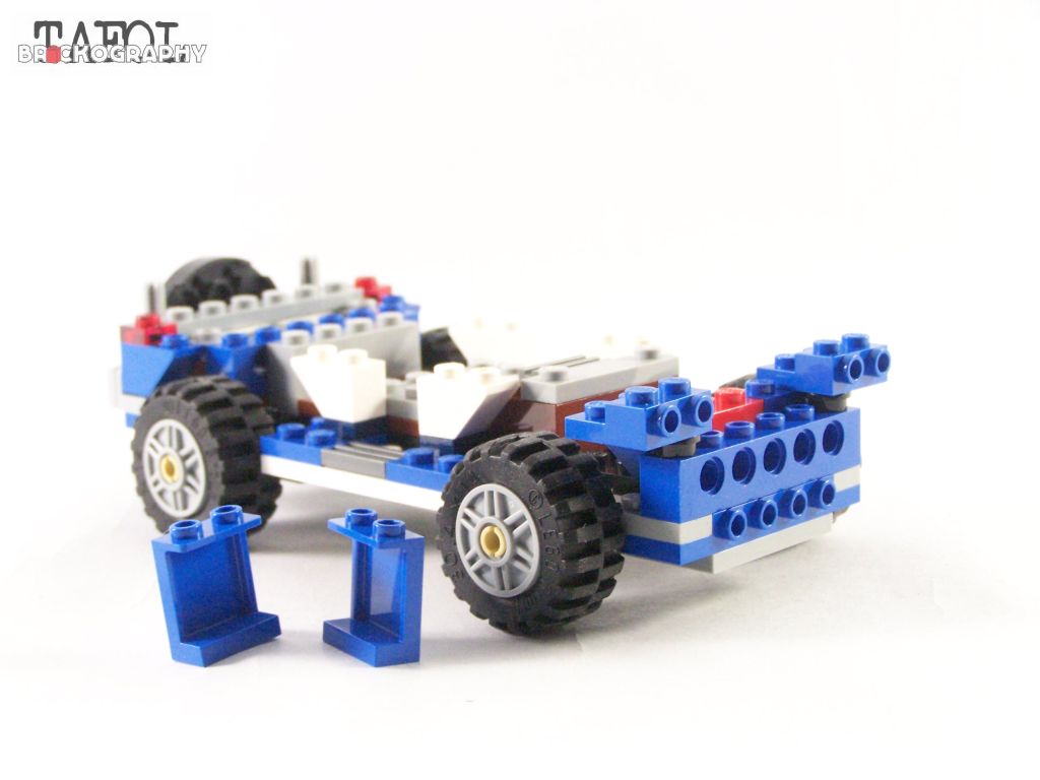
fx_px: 2073
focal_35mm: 69
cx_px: 520
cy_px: 390
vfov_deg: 21.3
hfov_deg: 28.2
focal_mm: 11.5
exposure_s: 1/60
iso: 400
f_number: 3.6
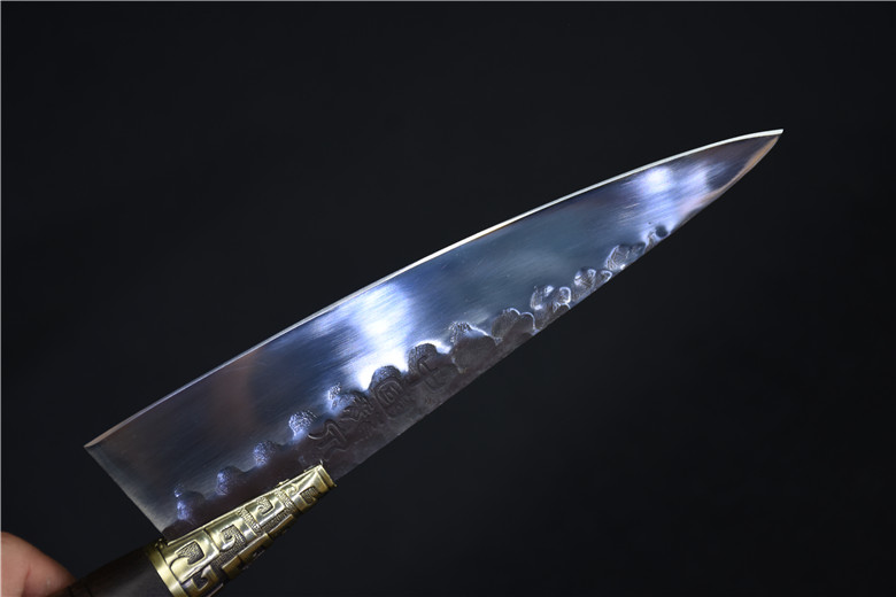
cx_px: 448
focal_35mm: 72
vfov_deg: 18.9
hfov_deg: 28.1
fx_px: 1792
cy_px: 298
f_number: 4.5
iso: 100
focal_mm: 48
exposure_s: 1/20
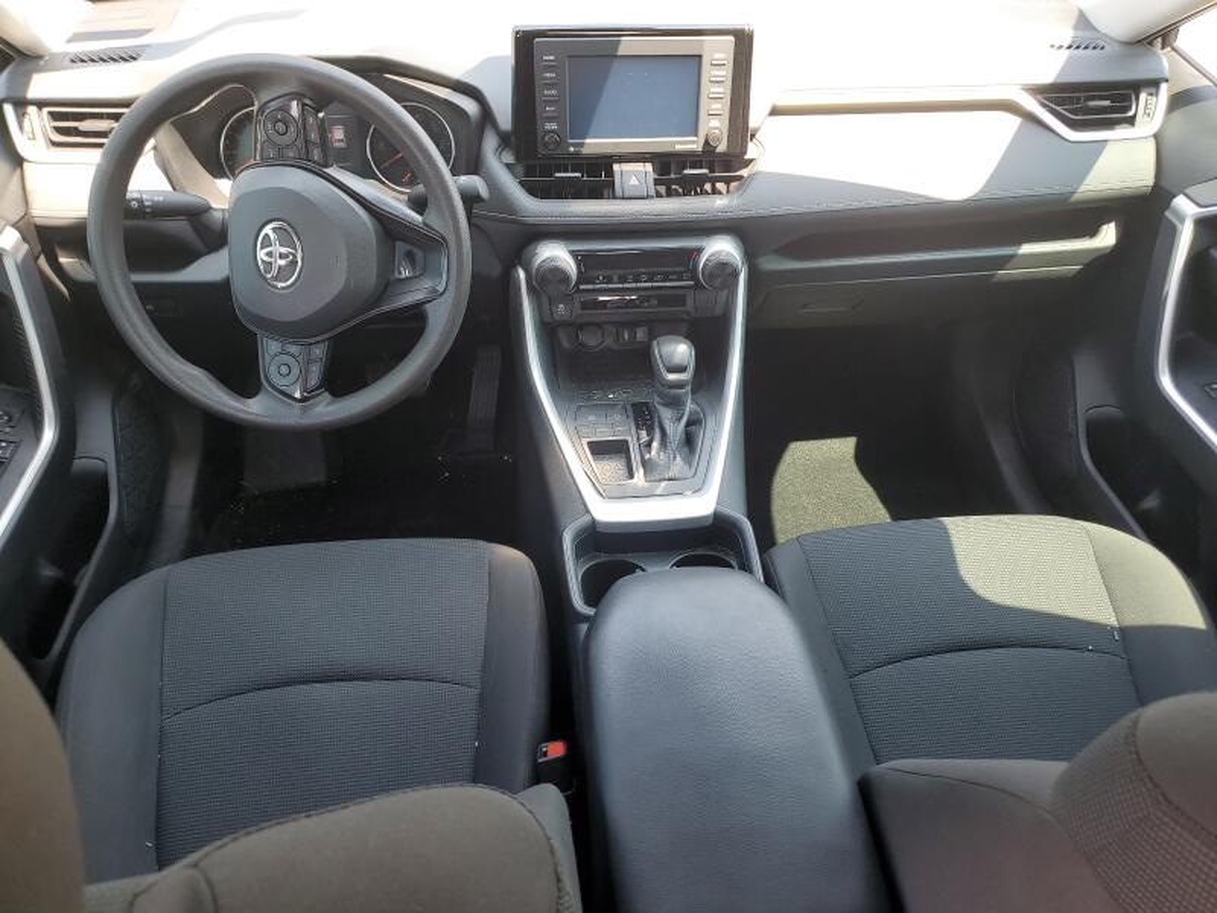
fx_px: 914
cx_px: 608
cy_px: 456
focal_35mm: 26
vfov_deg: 53.1
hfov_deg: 67.3
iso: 50
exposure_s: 1/102
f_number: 1.5
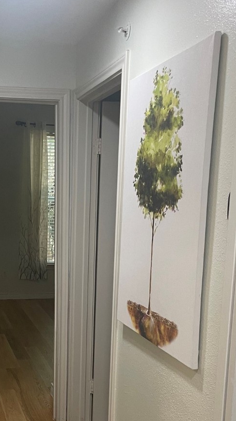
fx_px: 557
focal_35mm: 50
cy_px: 308
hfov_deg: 23.7
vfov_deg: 40.3
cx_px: 64
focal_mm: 4.2
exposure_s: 1/60
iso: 100
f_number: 1.6
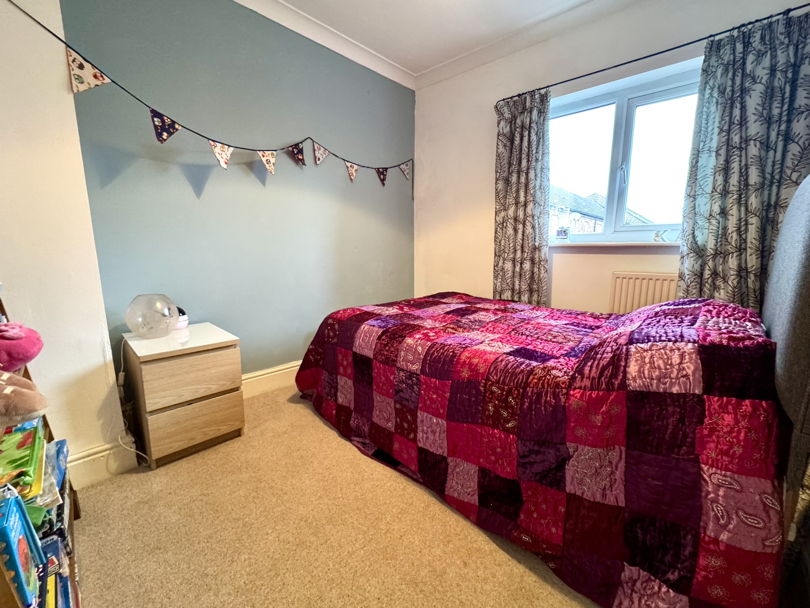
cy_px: 304
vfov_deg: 85.7
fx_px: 328
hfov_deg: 102.1
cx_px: 405
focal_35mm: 14
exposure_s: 1/50
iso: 500
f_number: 2.2
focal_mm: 2.22
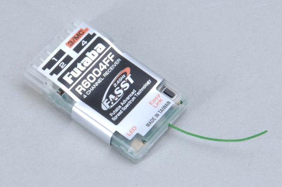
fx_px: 997
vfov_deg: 10.7
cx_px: 141
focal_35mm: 128
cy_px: 94
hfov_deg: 16.1
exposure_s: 1/125
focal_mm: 85
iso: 100
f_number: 22
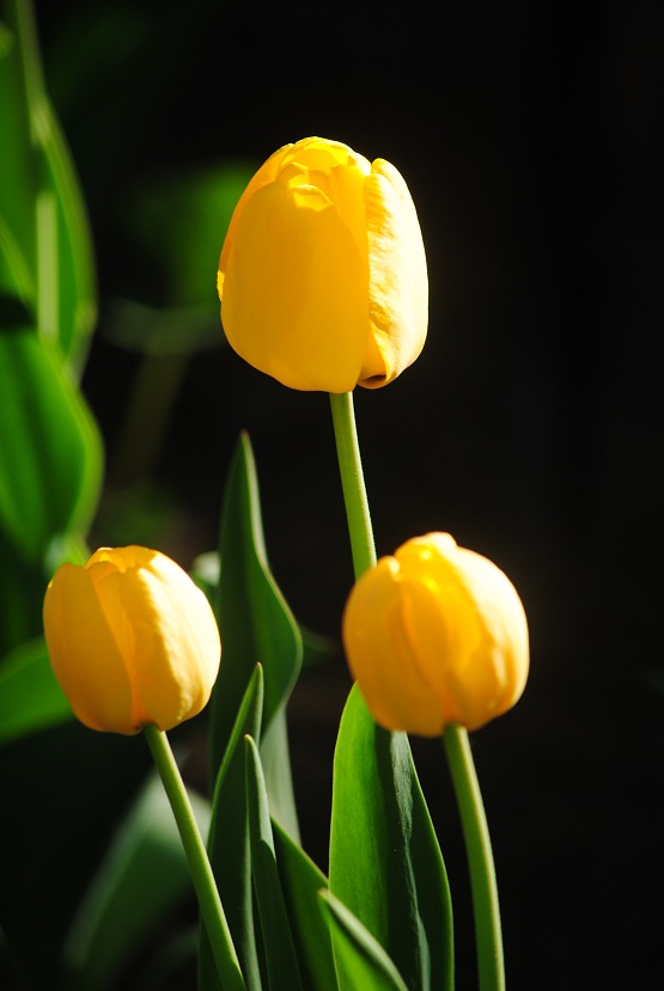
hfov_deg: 3.1
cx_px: 332
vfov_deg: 4.6
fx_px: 12413
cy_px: 496
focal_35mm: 450
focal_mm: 300
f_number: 5.6
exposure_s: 1/100
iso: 100
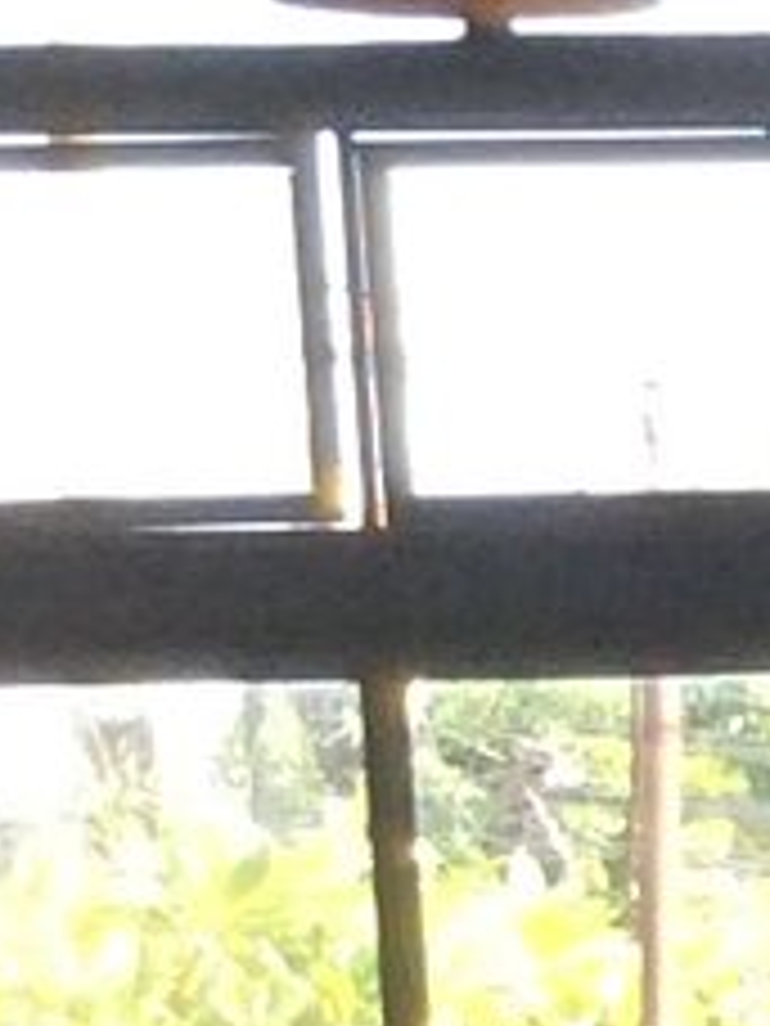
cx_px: 4179
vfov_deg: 7.1
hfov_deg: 4.5
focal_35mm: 273
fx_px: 8097
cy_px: 1606
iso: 32
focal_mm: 3.3
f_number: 2.4
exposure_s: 1/107
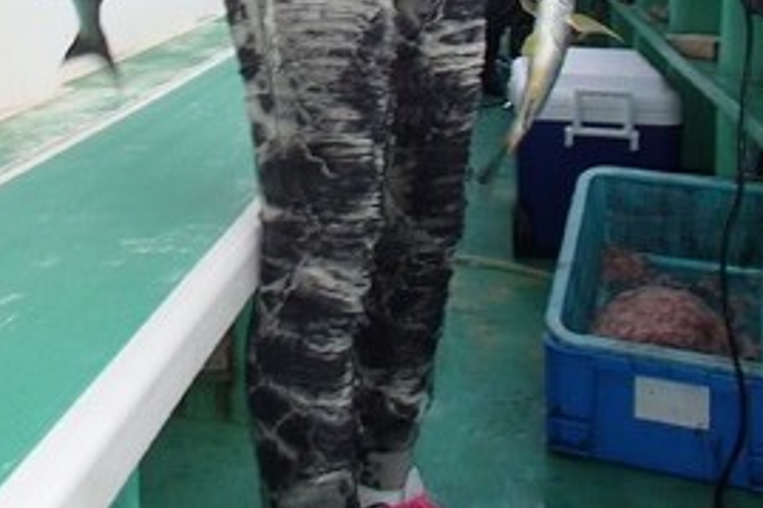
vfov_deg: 23.1
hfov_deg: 37.9
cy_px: -150
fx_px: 1101
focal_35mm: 52
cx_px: 272
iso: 100
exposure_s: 1/60
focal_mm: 5
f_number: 3.9
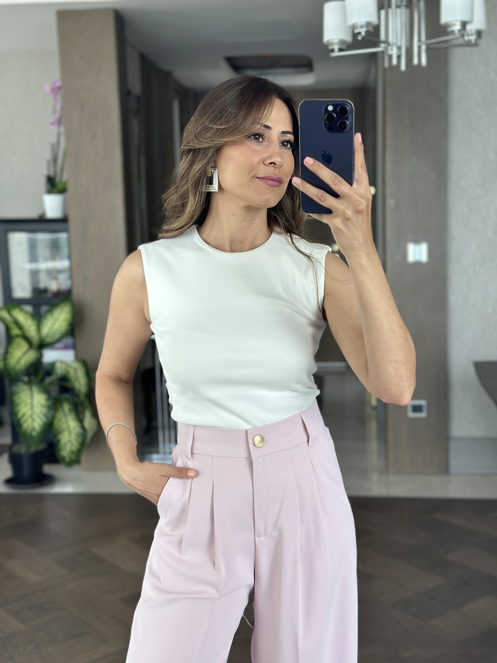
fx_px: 919
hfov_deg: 30.3
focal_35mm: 48
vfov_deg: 39.7
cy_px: 332
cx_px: 248
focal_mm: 6.86
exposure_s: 1/172
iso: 100
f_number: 1.78
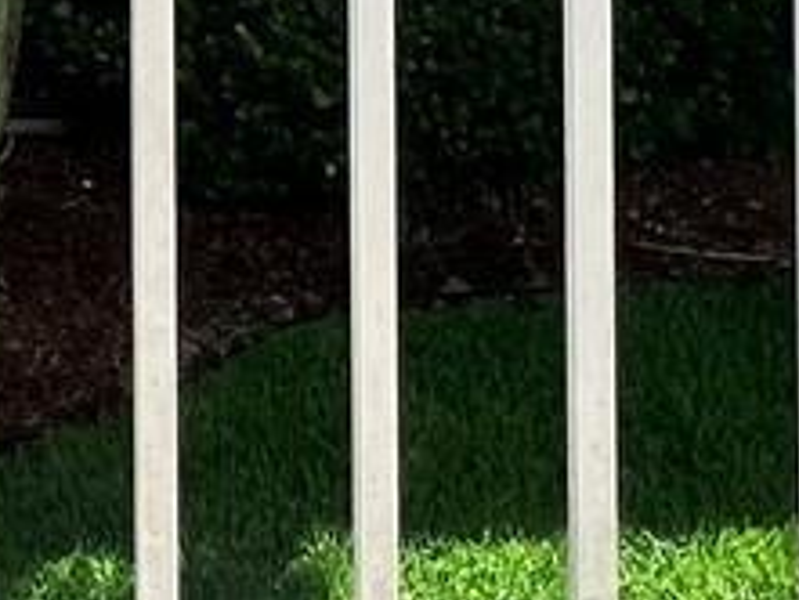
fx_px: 2171
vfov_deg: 10.3
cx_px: -459
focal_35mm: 94
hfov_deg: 18.2
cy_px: -1290
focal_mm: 1.57
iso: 32
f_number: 1.8
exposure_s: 1/567
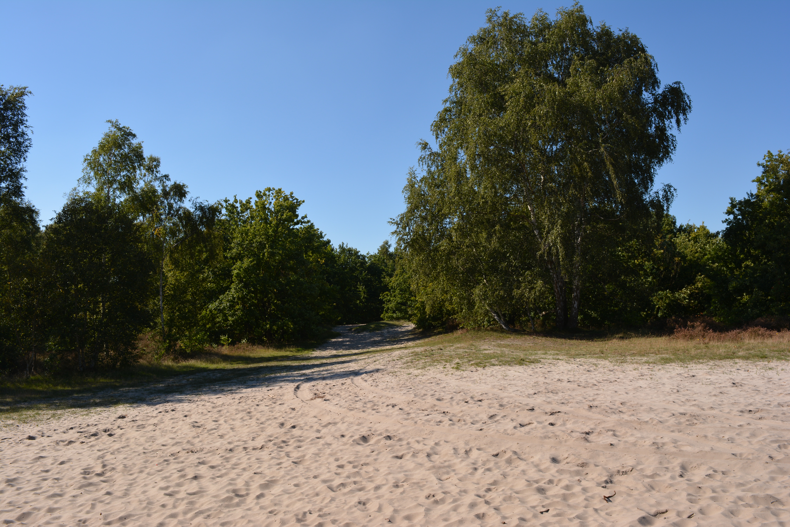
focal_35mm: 27
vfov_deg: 48.0
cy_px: 264
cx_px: 395
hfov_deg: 67.4
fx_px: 593
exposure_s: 1/200
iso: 100
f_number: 9
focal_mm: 18
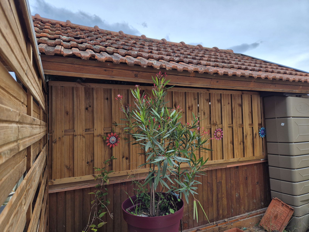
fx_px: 205
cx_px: 154
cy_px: 116
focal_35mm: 23
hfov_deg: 73.9
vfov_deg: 58.9
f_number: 1.8
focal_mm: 5.4
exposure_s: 1/180
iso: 32
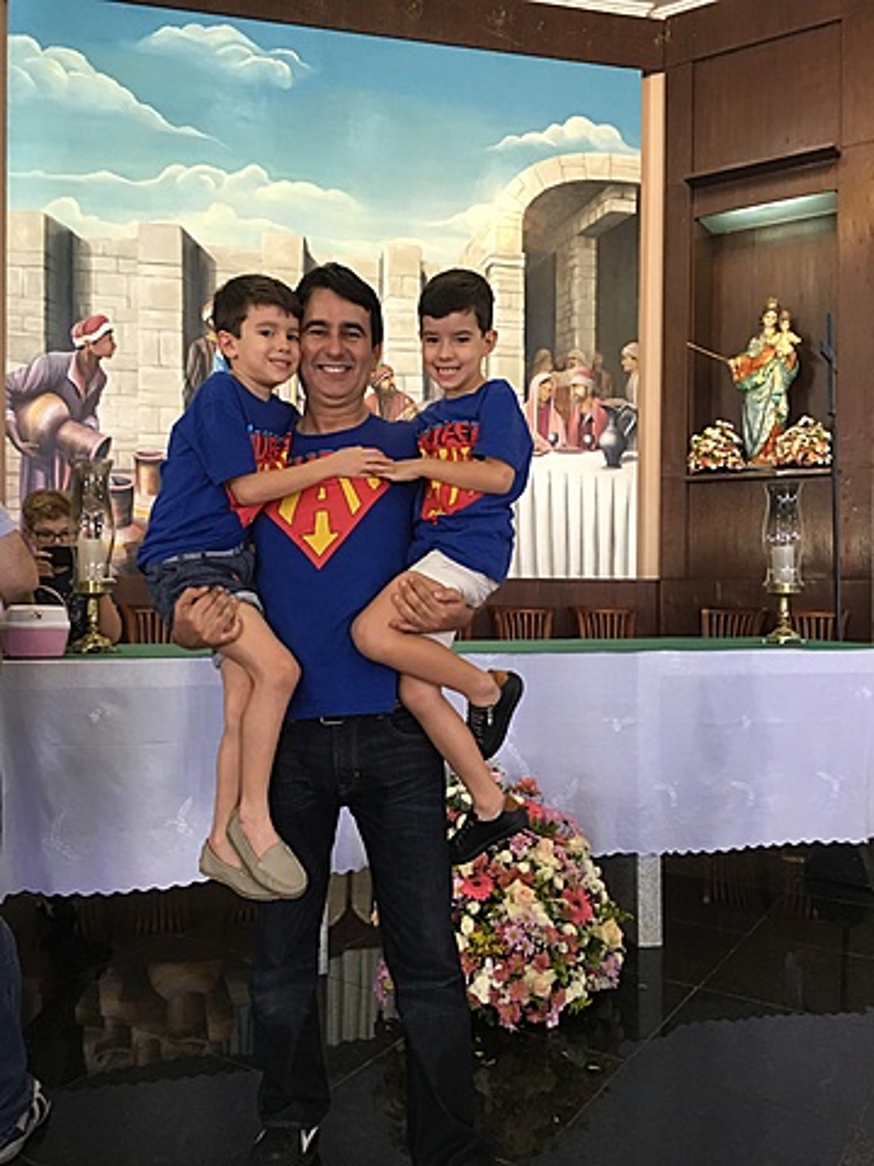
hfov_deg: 48.2
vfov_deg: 61.7
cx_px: 437
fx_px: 976
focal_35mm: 29
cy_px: 583
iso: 80
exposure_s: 1/15
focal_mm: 4.15
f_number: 2.2
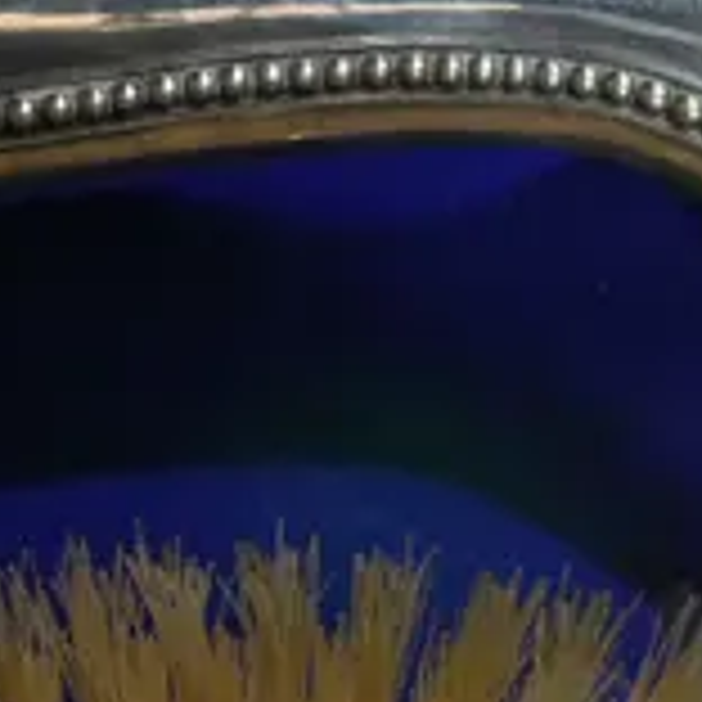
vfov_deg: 7.2
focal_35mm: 243
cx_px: 810
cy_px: 608
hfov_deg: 7.2
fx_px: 5575
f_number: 5.3
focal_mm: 21
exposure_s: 1/60
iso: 250
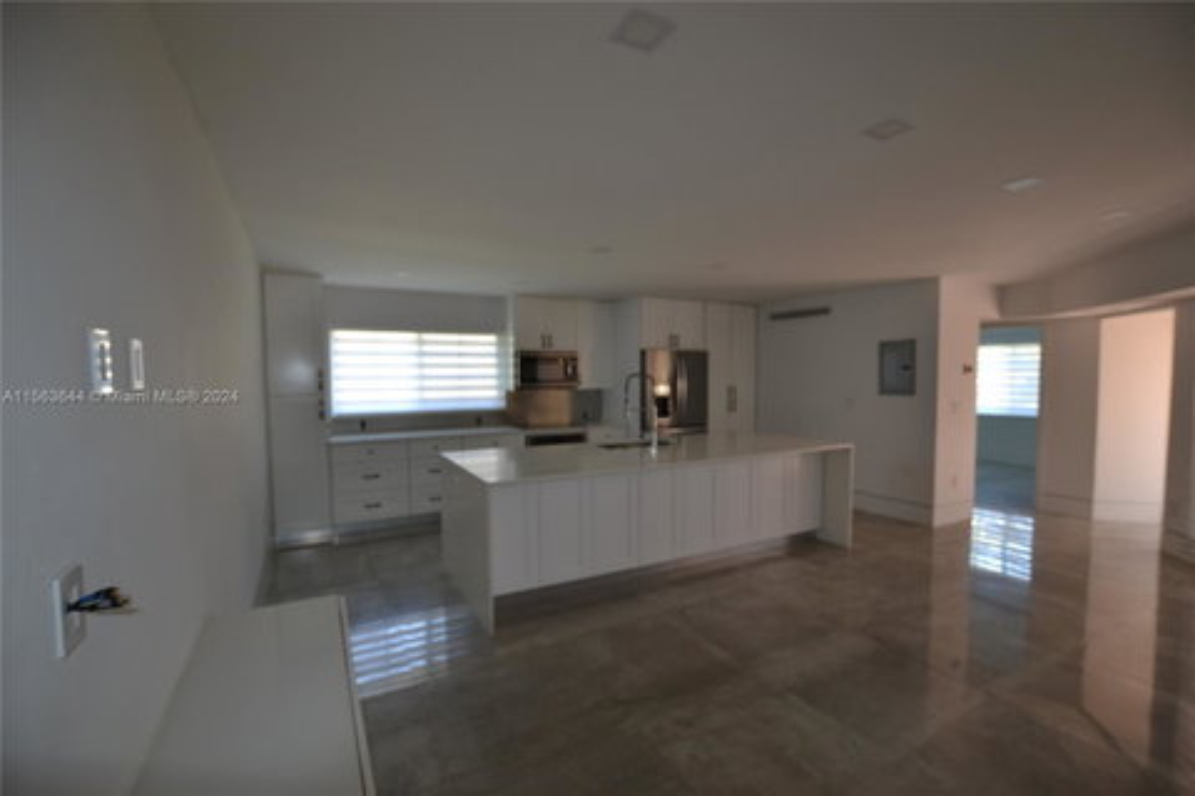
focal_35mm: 15
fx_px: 498
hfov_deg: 100.4
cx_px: 598
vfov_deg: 77.3
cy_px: 398
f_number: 4
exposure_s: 1/60
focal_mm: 10
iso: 400
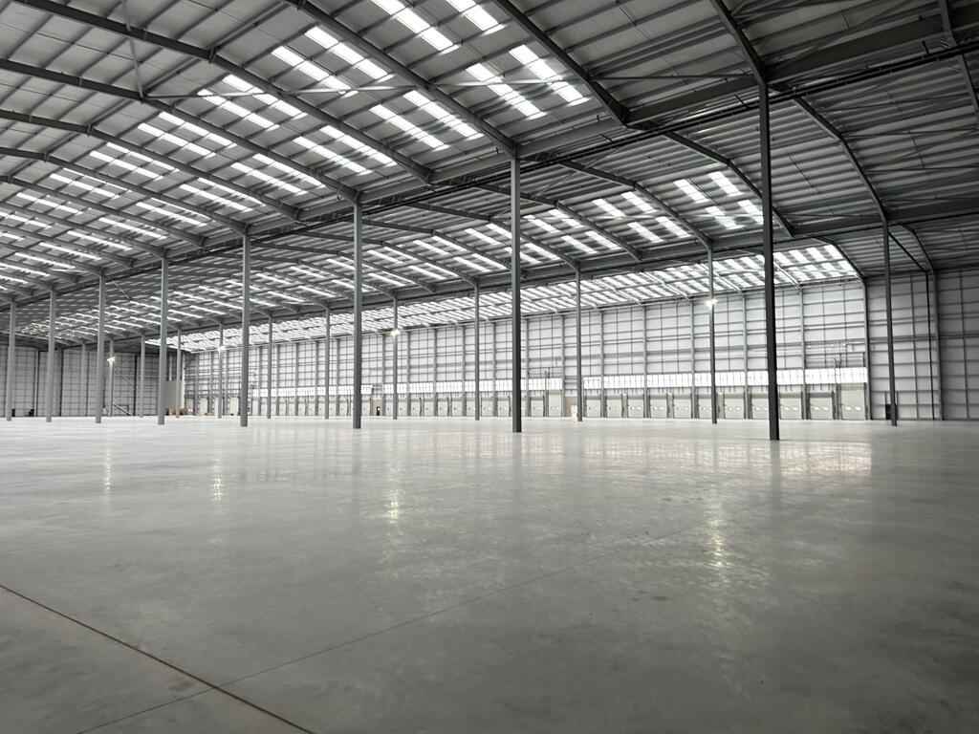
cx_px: 490
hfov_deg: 71.6
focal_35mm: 24
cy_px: 367
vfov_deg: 56.8
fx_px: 679
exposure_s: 1/100
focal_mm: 6.86
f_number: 1.78
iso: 160
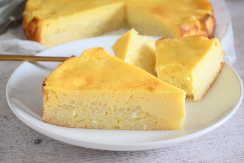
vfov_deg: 20.3
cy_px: 82
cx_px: 122
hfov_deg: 30.1
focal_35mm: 67
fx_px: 454
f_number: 6
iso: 800
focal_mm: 45
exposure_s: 1/13
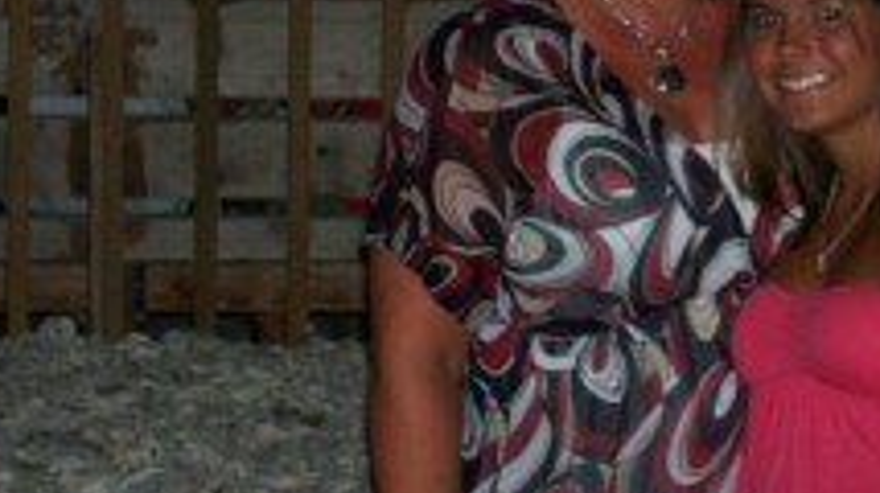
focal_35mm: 149
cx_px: 859
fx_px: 3474
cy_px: 2
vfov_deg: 8.1
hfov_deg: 14.2
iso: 140
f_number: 3.6
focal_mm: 10.8
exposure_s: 1/137
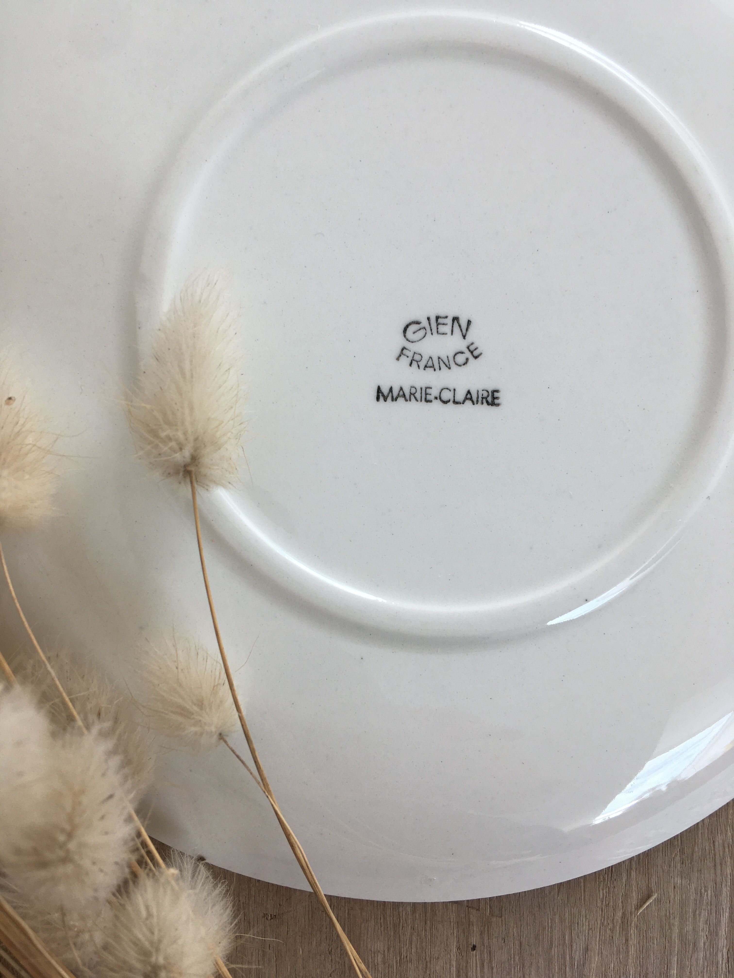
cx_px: 367
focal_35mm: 29
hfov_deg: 48.2
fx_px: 820
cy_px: 489
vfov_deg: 61.7
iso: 25
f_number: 2.2
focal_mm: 4.15
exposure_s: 1/100
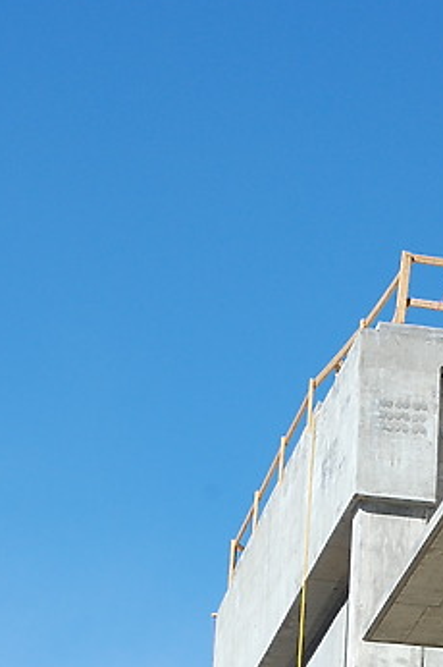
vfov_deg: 10.5
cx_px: 490
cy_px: 688
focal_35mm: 195
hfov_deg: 7.0
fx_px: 3606
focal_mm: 50
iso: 220
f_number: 10
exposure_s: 1/250
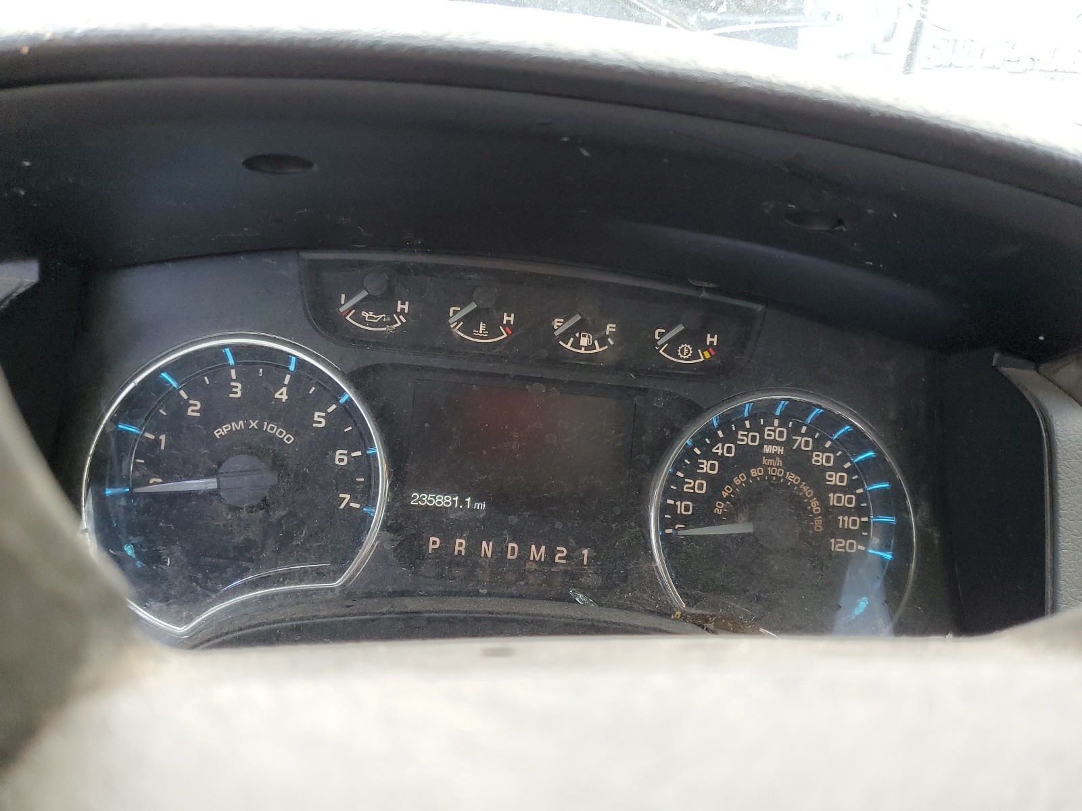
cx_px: 541
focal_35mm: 26
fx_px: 813
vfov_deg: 53.1
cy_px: 406
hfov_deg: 67.3
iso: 90
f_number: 1.5
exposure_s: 1/120
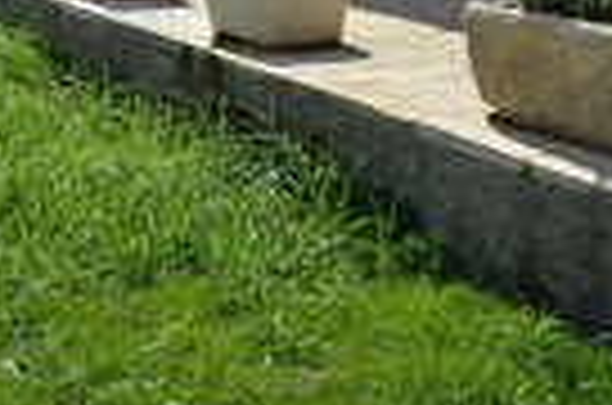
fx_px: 1323
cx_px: 176
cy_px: -4
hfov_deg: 25.8
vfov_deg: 17.0
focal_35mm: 78
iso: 100
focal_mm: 18
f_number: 8
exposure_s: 1/250
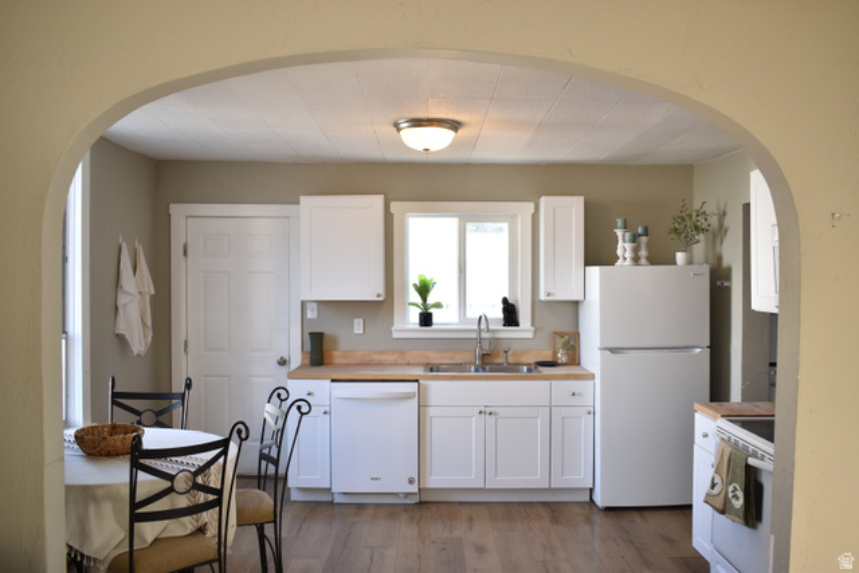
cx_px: 430
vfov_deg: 40.0
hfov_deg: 57.2
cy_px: 286
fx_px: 788
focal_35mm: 33
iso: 200
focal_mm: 22
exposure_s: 1/30
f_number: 4
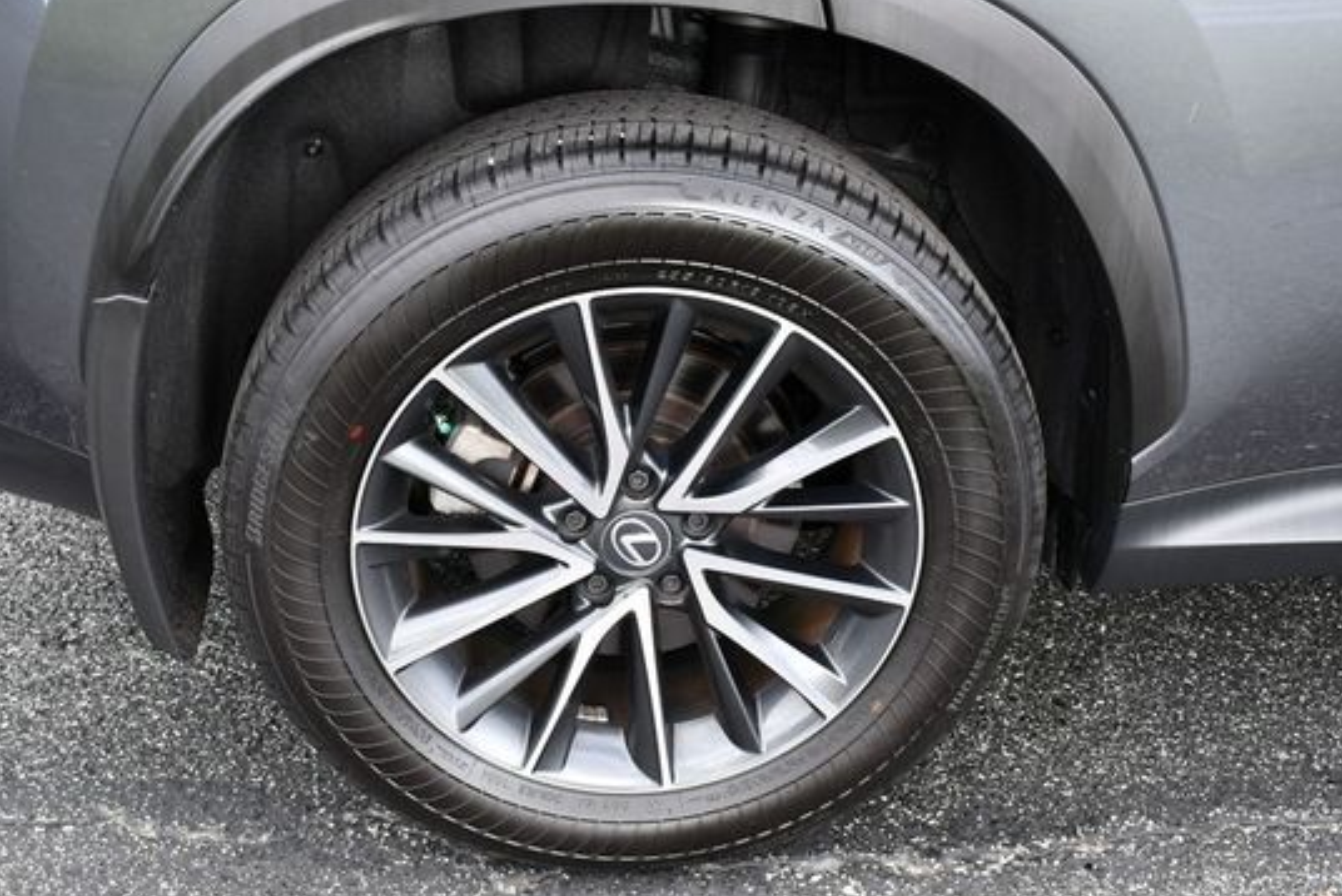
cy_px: 518
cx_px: 588
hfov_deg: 45.3
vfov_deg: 31.2
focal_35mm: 43
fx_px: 1604
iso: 400
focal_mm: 18
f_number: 4.5
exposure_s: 1/250
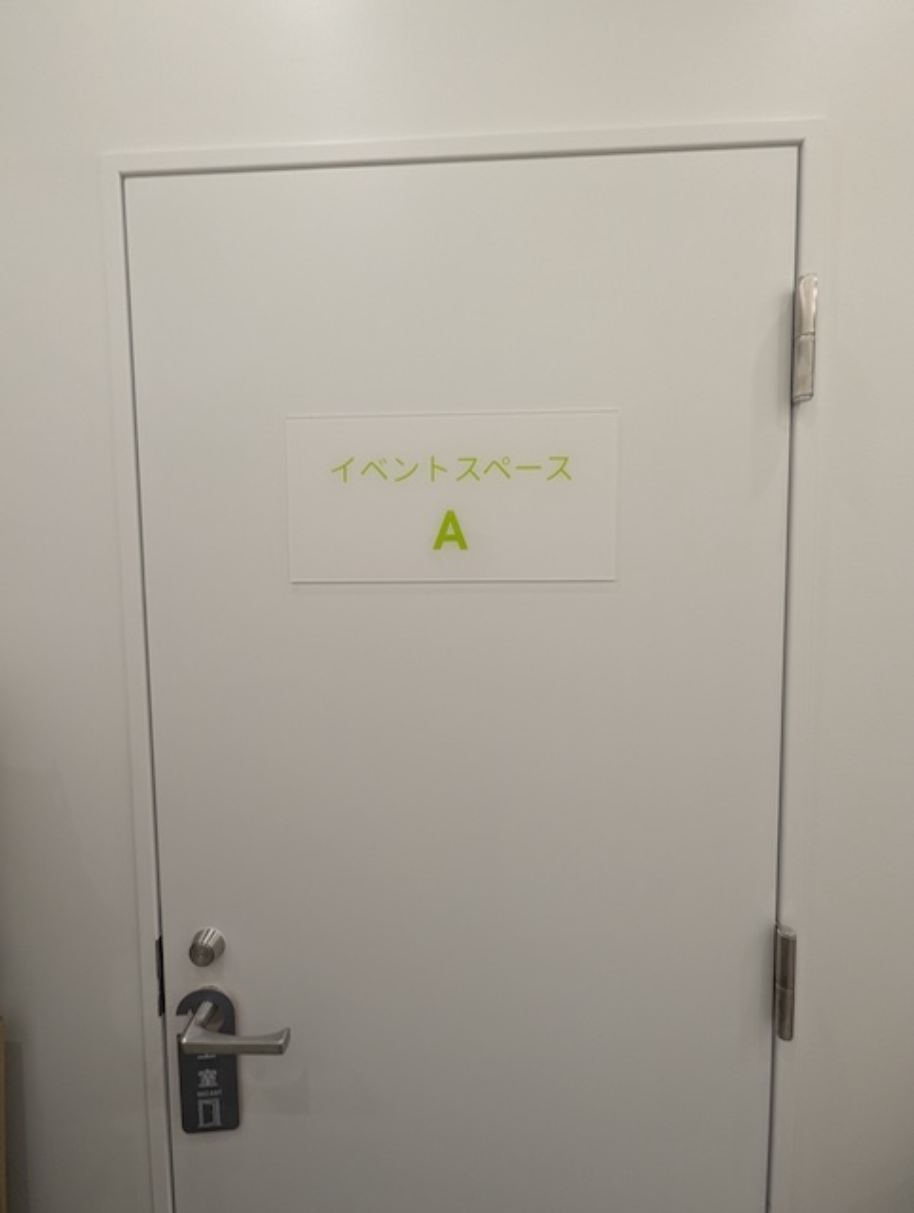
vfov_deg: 106.1
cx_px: 457
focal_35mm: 13
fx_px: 456
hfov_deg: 90.1
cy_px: 606
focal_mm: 1.95
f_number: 2.2
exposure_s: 1/33.3
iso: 66
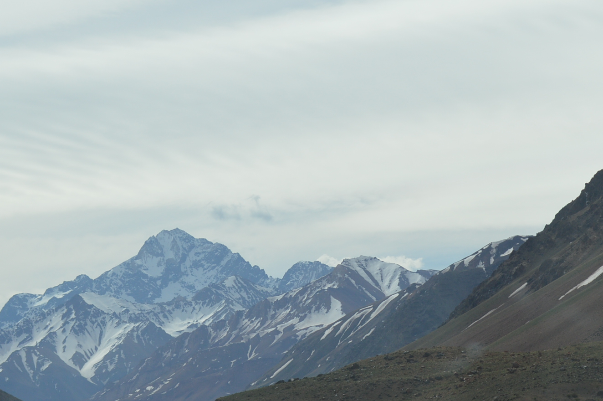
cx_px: 449
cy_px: 268
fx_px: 2510
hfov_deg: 13.7
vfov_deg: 9.1
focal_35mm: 150
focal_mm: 44
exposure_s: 1/320
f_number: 9
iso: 100
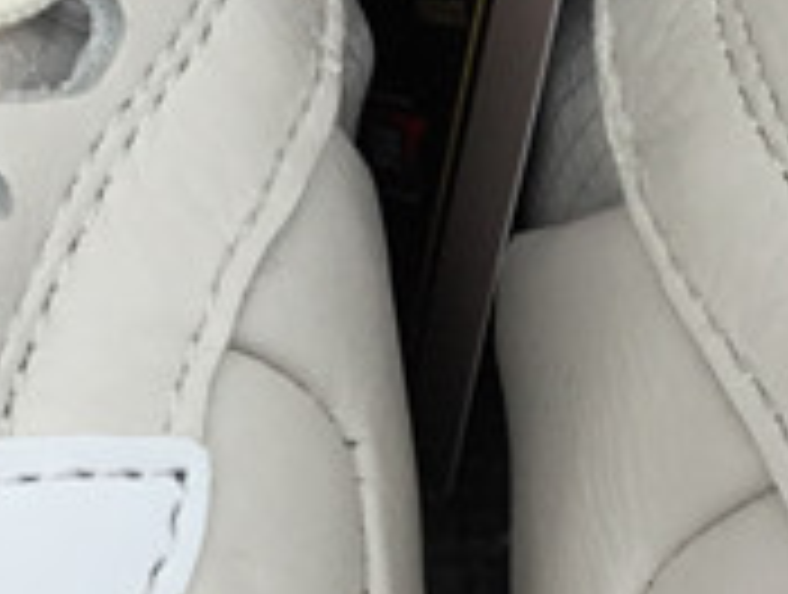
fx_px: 3627
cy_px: 83
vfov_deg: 9.3
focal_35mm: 159
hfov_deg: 12.4
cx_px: 410
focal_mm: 3.3
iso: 25
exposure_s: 1/108
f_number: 2.4
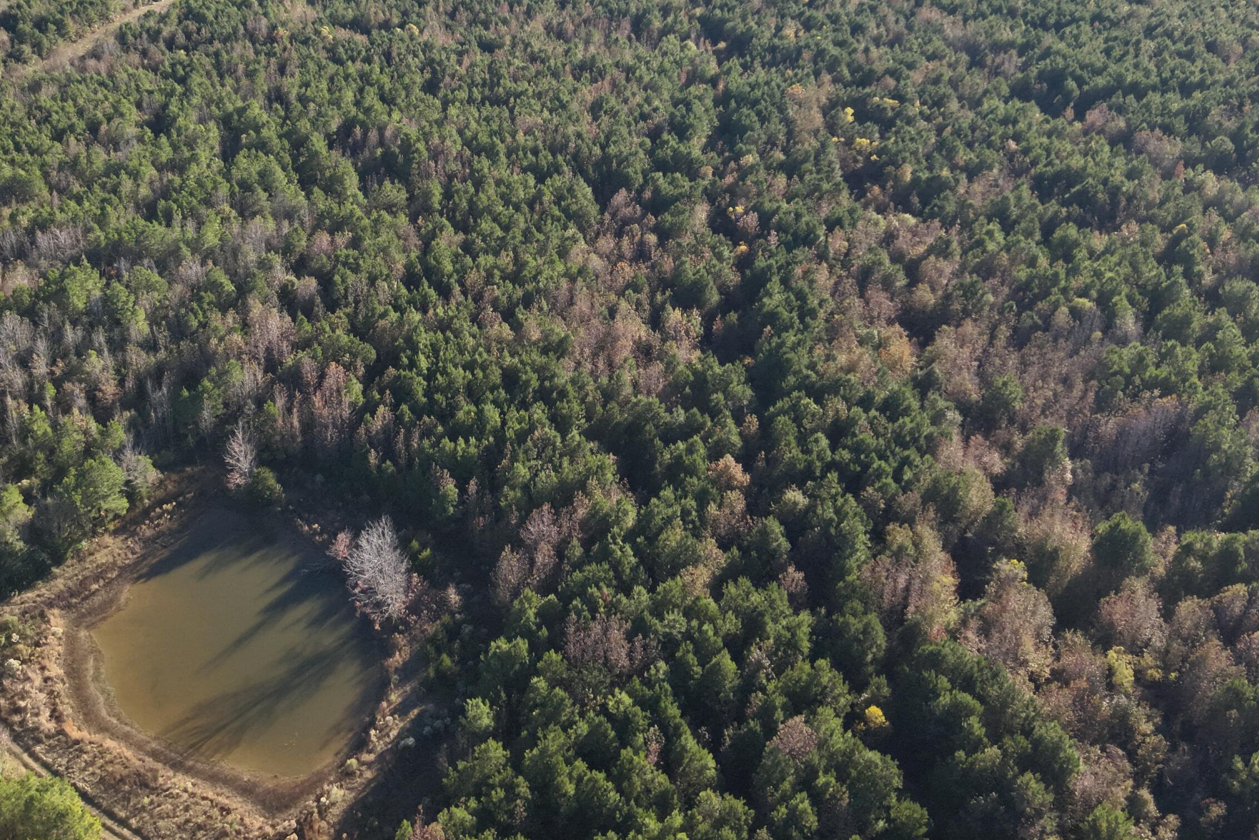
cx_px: 531
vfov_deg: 39.0
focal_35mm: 33
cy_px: 222
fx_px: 1154
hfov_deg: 57.0
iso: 100
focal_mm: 4.4
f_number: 2.8
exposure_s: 1/725
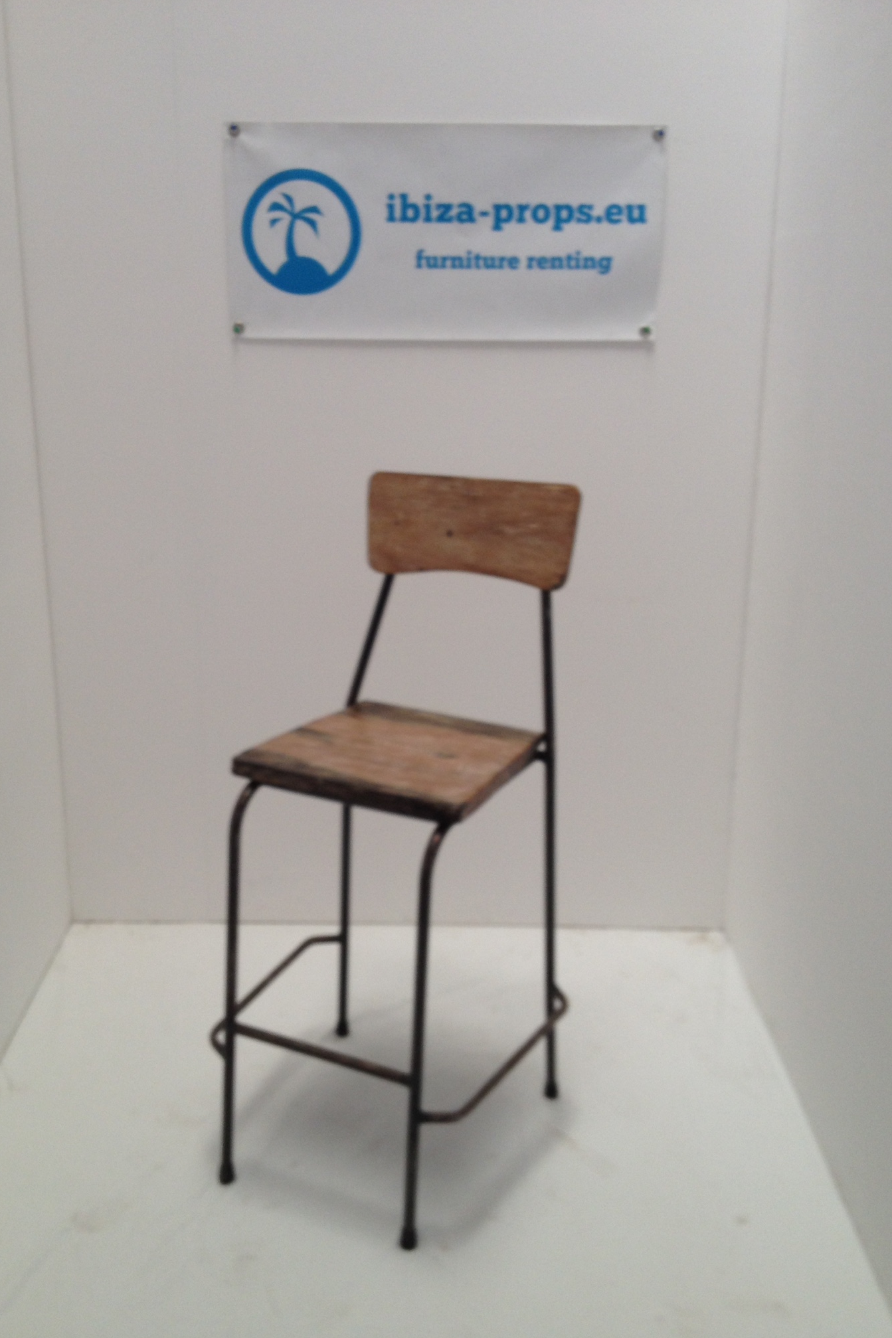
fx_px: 1375
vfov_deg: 51.9
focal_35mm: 37
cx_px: 416
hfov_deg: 35.9
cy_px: 675
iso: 50
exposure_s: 1/24
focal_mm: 4.28
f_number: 2.4
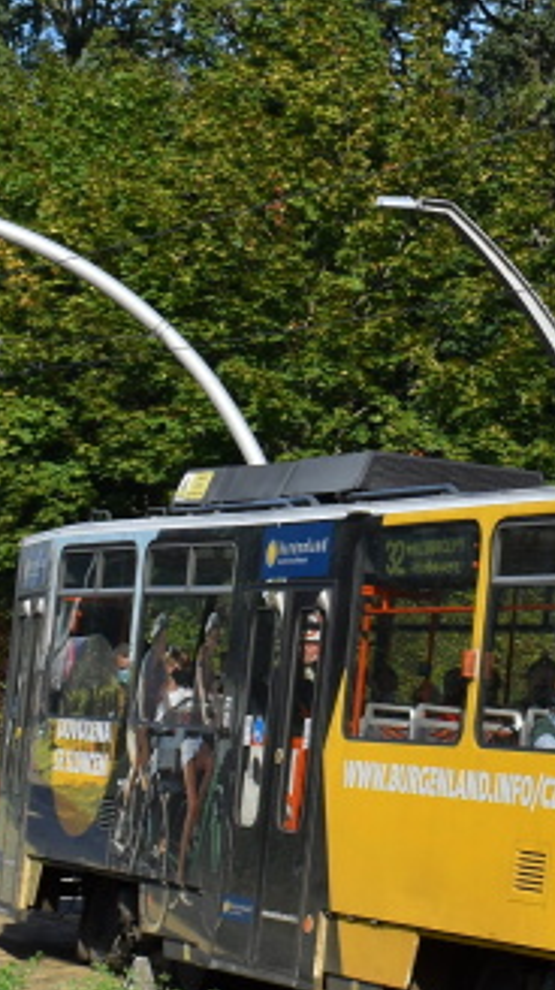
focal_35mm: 133
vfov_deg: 16.2
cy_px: 436
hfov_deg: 9.0
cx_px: 733
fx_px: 3477
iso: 200
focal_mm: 27
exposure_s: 1/400
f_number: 10
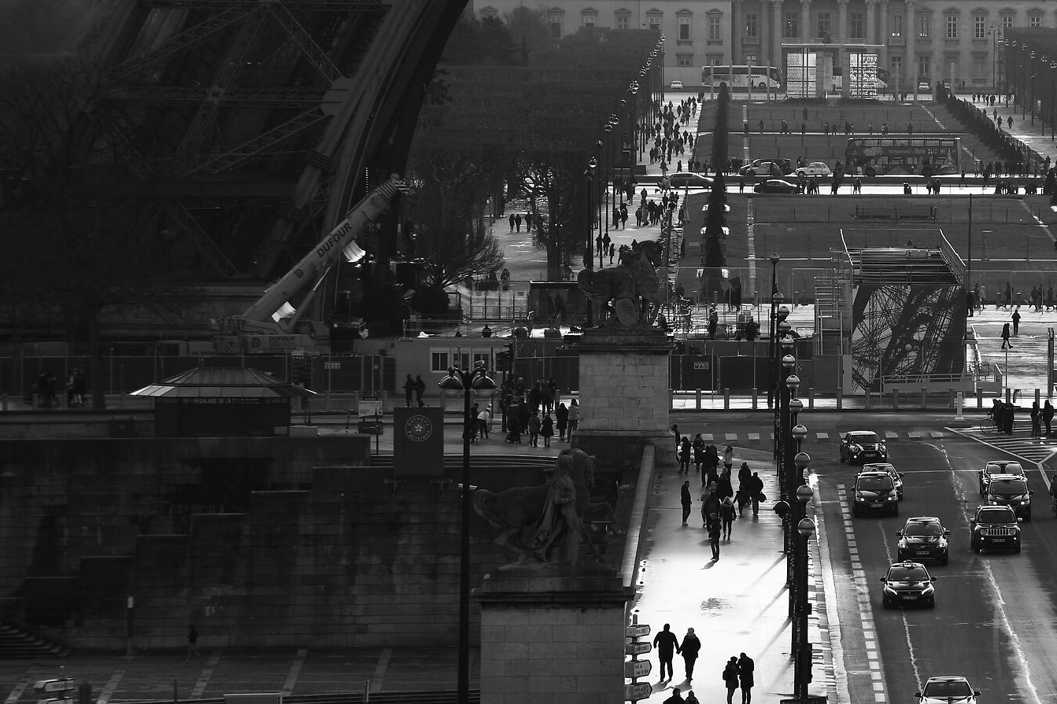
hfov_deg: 6.6
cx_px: 924
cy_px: 356
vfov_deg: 4.4
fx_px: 9130
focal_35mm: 311
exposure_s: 1/640
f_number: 6.3
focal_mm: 116
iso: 100
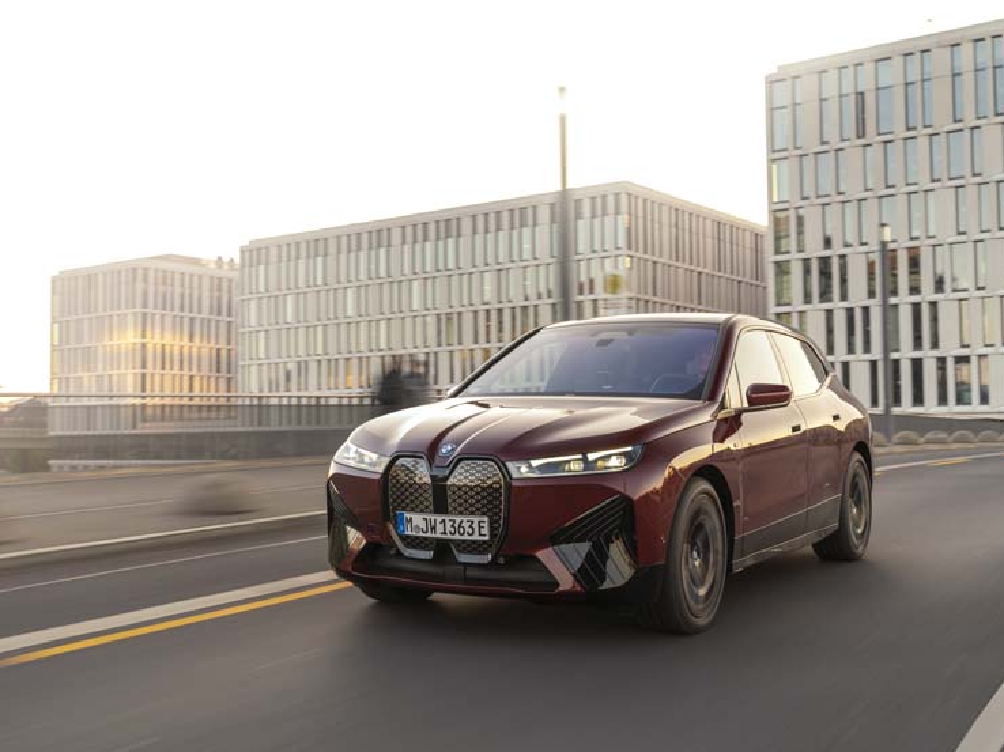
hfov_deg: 45.7
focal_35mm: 41
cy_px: 379
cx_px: 446
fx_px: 1189
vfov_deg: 35.1
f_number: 6.3
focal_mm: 37
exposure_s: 1/20
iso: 500
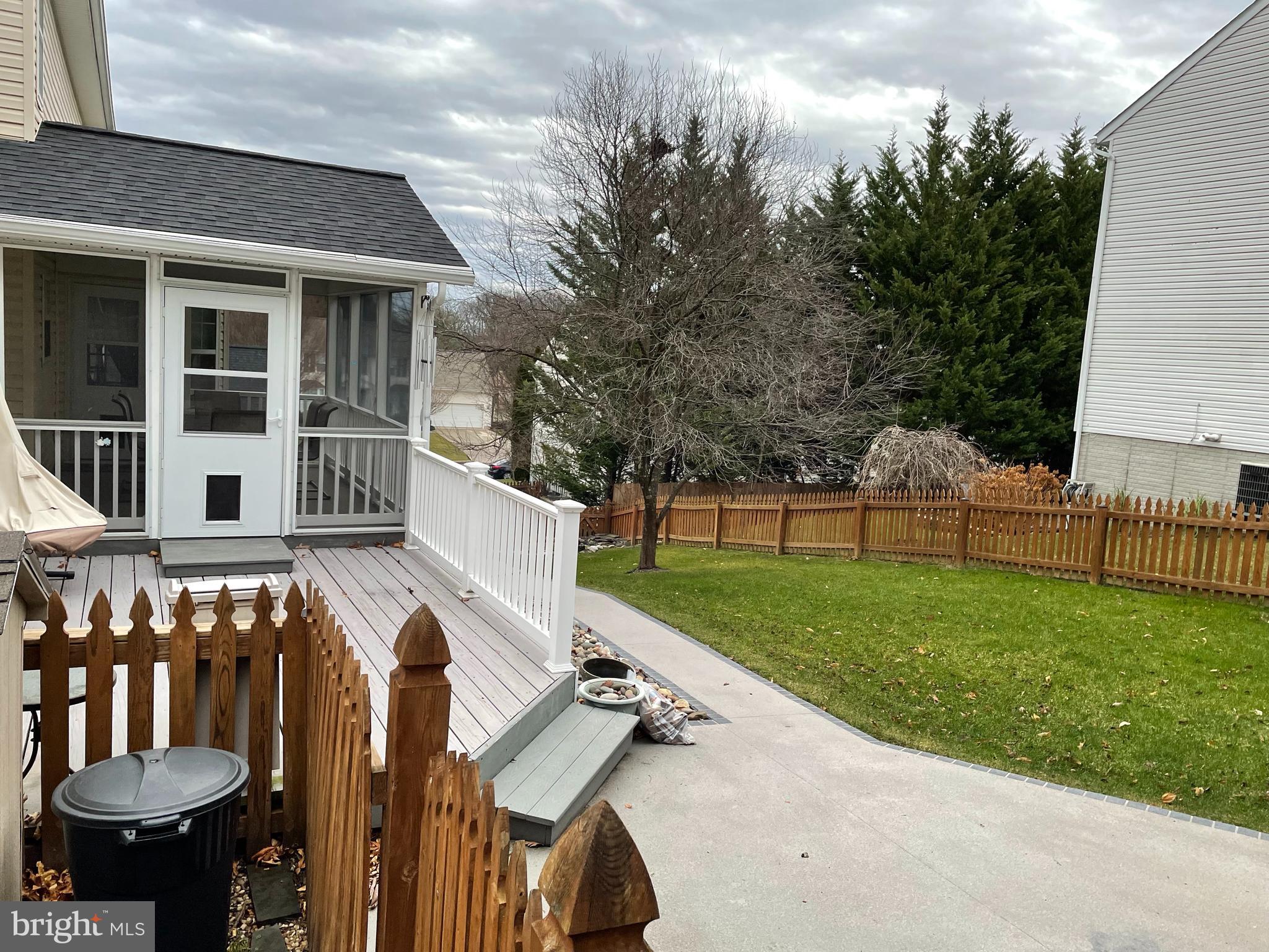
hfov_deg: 67.3
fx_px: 953
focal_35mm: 26
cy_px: 476
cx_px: 634
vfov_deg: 53.1
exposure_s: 1/110
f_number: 1.6
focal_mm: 4.2
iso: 125
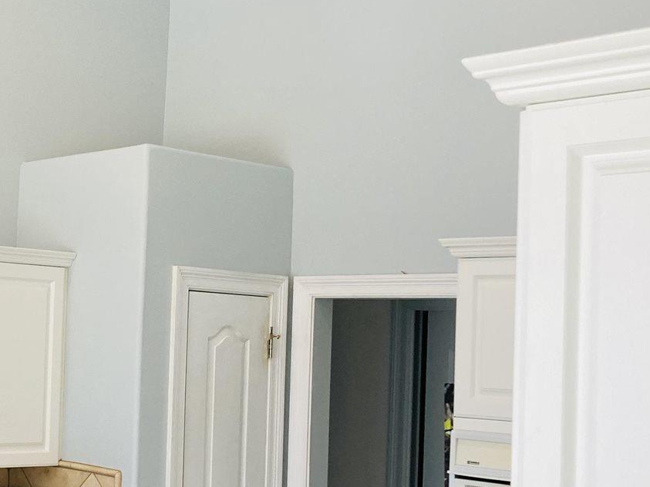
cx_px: -25
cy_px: 315
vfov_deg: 21.5
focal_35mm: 68
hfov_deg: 26.7
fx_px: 1277
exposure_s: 1/120
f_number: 1.8
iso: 64
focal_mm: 3.99
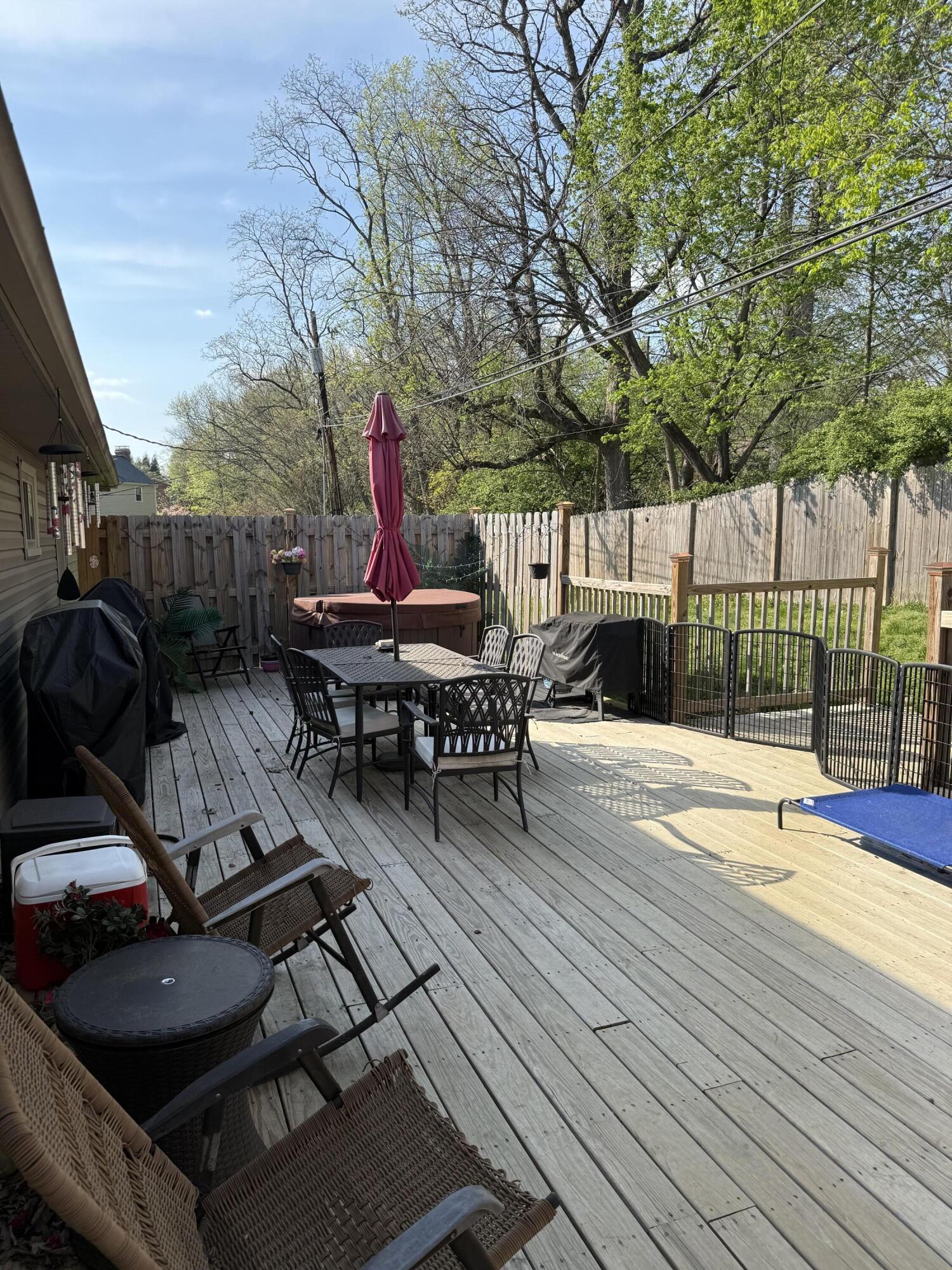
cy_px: 635
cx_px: 476
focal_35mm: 24
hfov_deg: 56.8
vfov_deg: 71.6
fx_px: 880
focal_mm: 6.76
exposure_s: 1/2000
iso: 80
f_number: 1.78
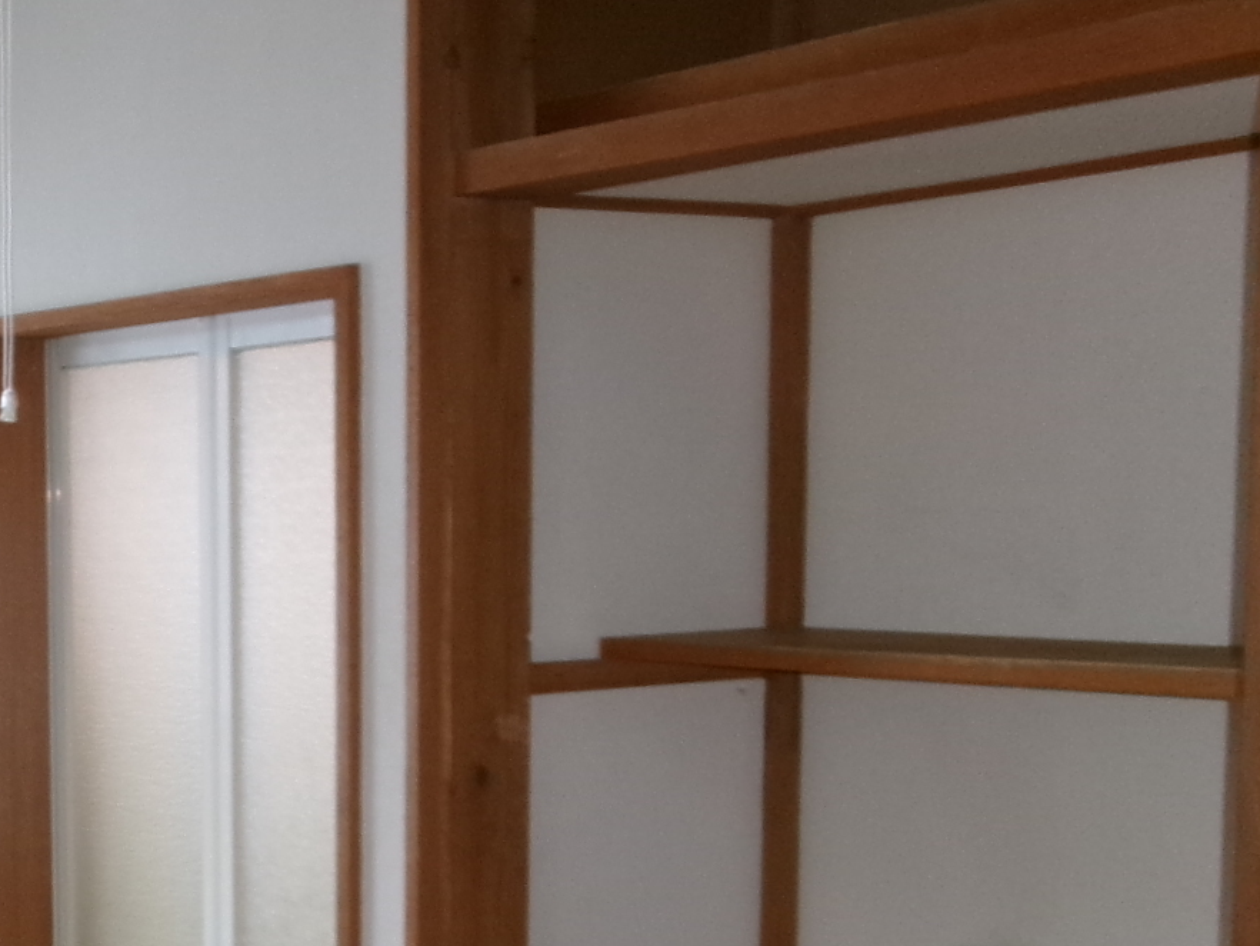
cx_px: -110
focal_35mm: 65
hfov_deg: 27.4
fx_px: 2367
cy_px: 800
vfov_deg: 22.2
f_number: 3.9
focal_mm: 5.1
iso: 206
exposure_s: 1/34
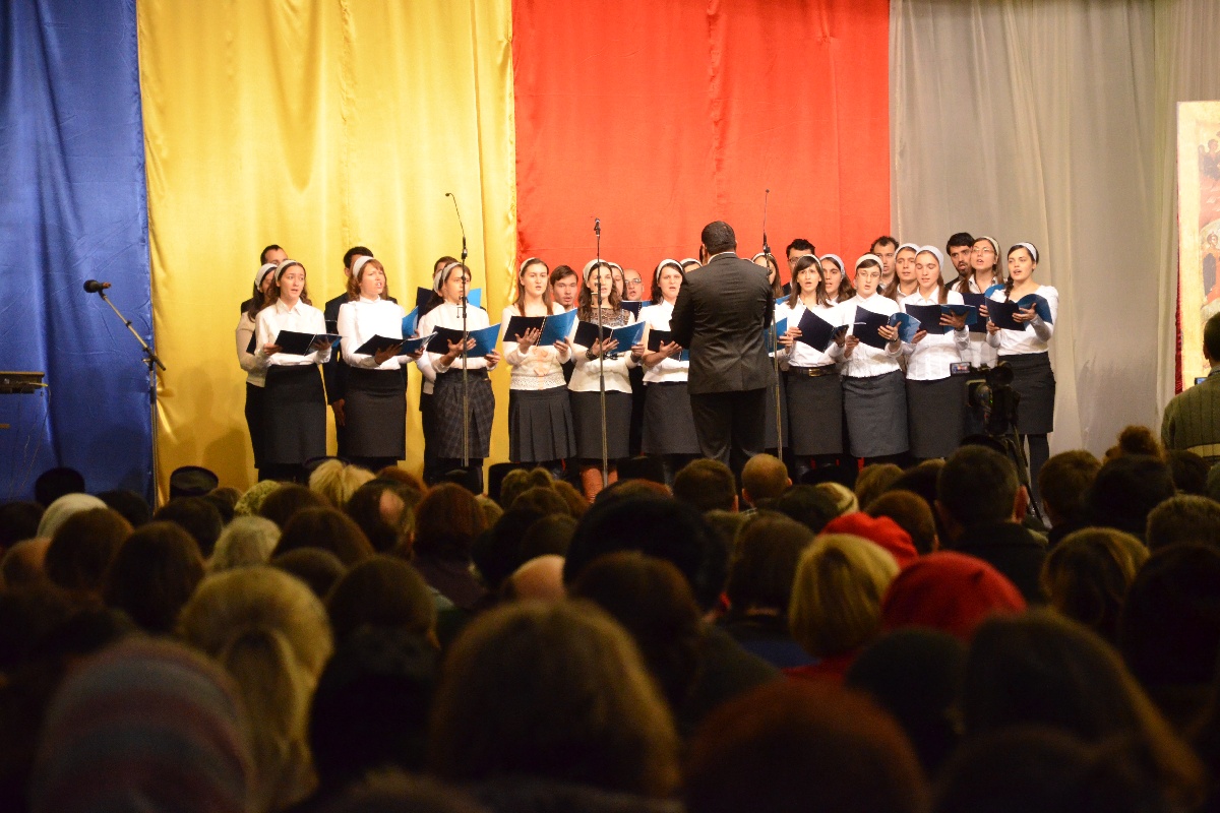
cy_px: 406
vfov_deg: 8.7
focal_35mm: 158
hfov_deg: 13.0
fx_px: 5337
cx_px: 610
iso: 3200
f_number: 5.6
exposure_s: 1/60
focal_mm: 105
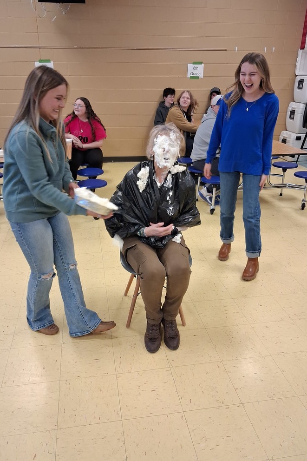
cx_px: 155
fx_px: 371
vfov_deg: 63.7
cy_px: 229
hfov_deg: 44.9
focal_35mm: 29
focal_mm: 4
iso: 320
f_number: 1.8
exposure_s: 1/50
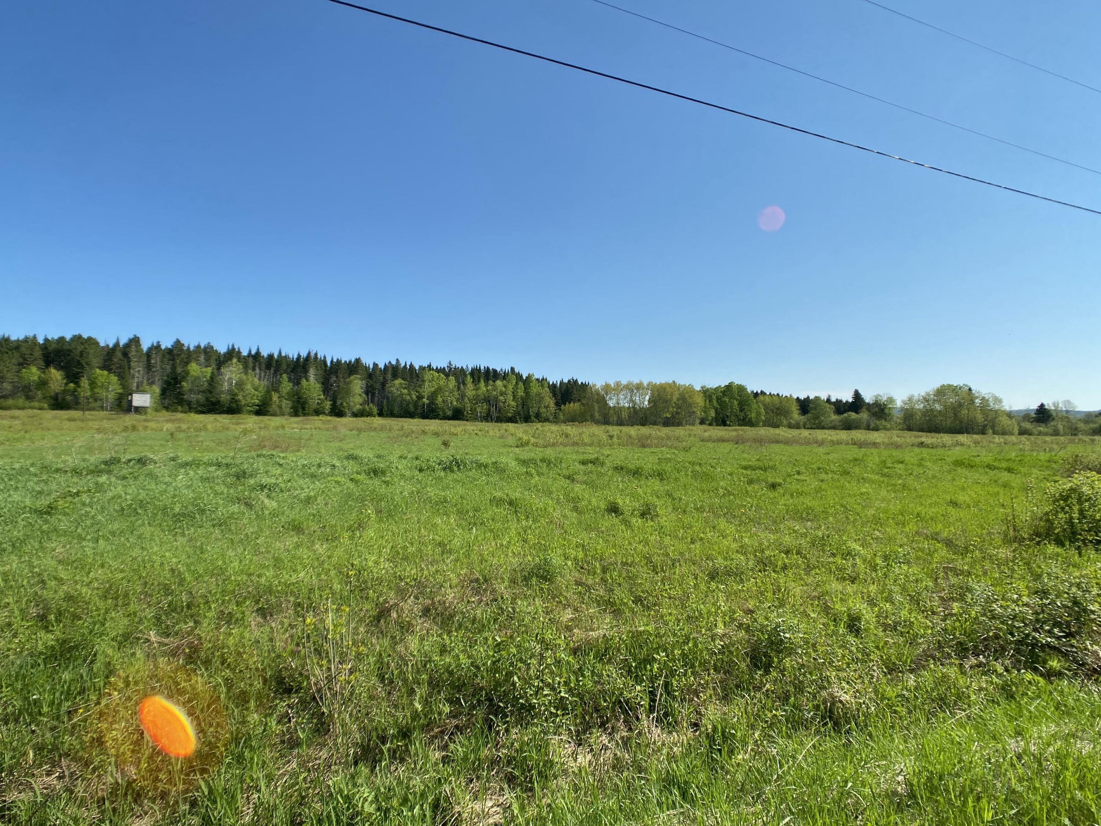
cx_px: 550
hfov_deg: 67.3
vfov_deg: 53.1
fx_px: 827
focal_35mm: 26
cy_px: 413
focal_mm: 4.25
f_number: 1.8
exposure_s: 1/2755
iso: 32
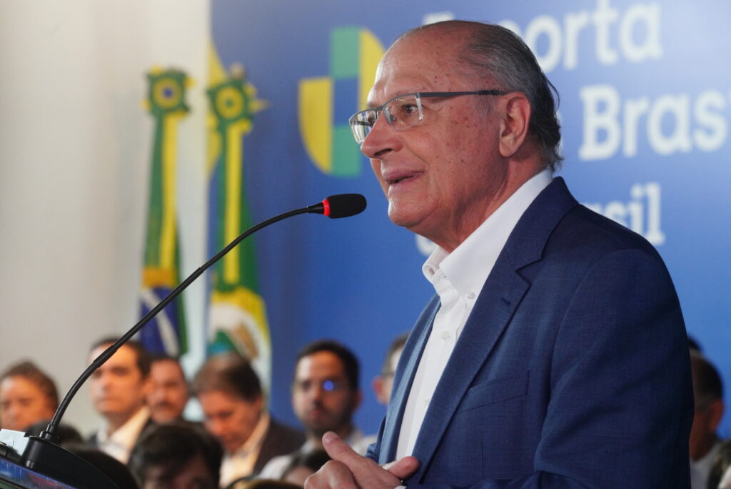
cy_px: 244
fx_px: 3047
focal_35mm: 150
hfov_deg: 13.7
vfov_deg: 9.2
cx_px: 366
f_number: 9
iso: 6400
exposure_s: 1/125
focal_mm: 150
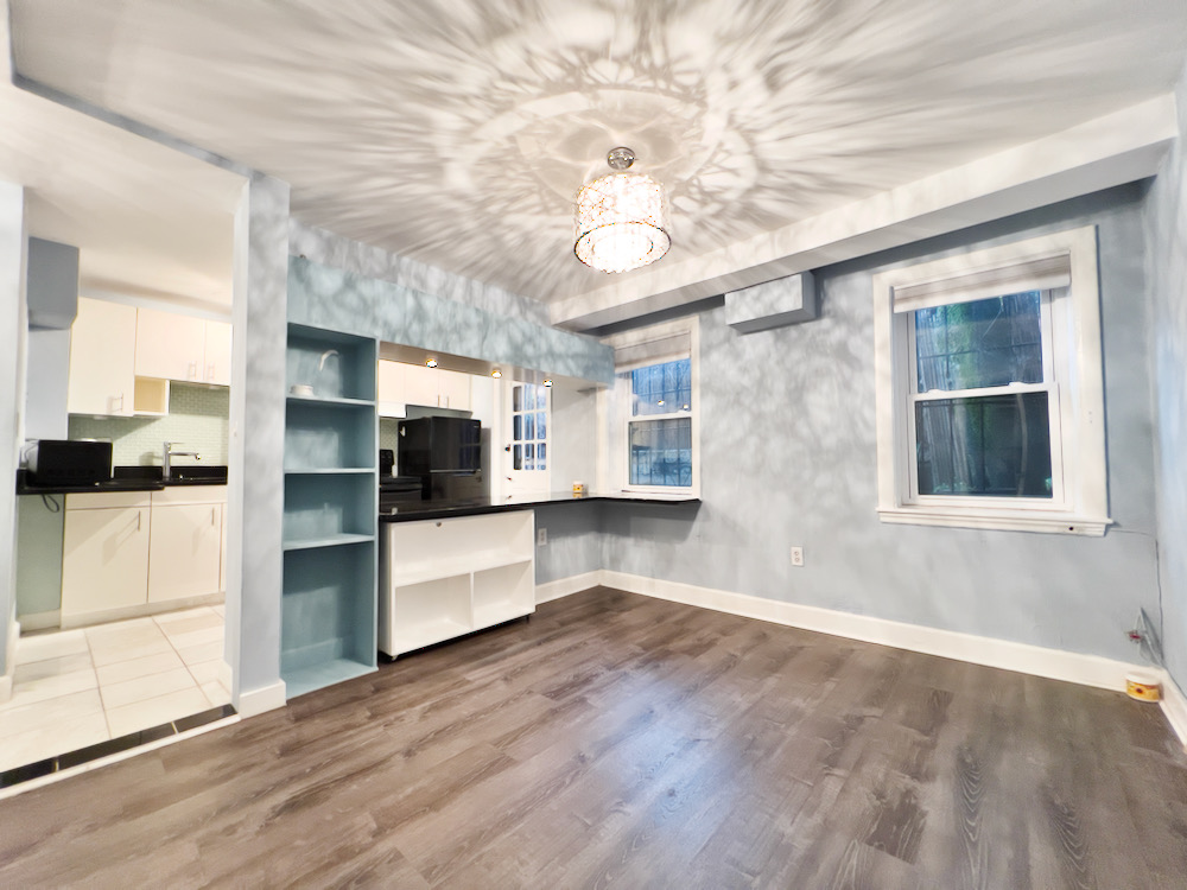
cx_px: 594
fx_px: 446
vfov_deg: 89.9
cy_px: 445
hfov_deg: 106.2
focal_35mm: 13
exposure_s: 1/60
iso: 250
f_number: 1.8
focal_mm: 1.57
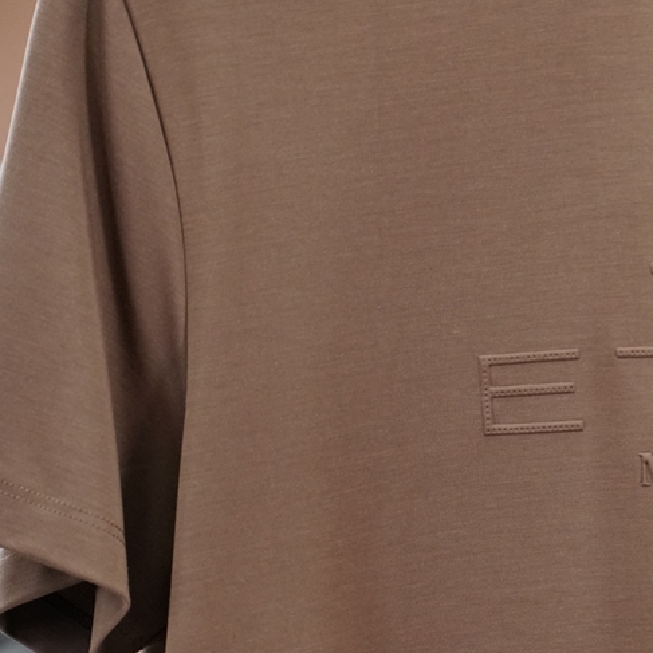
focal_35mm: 198
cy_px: 433
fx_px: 4226
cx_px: 719
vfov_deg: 8.8
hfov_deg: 8.8
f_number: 4
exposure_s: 1/100
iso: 1600
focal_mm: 70
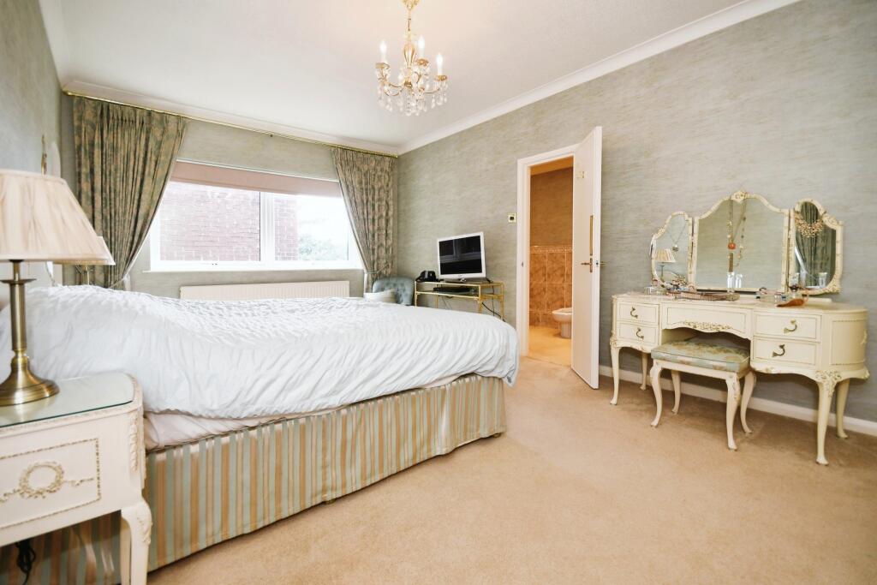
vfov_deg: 77.3
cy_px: 292
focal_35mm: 15
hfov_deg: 100.4
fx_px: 365
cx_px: 438
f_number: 8
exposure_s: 1/40
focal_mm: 10
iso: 400
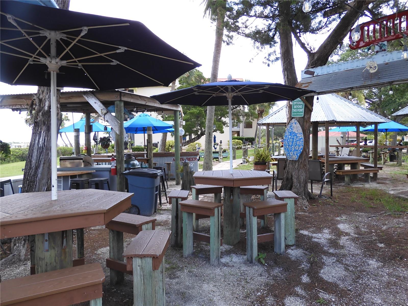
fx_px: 283
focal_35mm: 24
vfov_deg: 56.8
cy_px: 153
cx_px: 204
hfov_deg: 71.6
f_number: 3.4
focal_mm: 4.3
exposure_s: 1/160
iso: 100
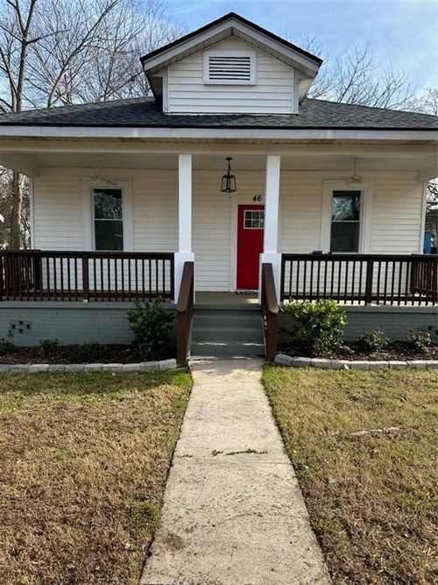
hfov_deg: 56.8
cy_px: 292
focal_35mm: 24
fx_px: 405
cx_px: 219
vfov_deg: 71.6
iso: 80
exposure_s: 1/1393
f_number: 1.78
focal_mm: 6.86
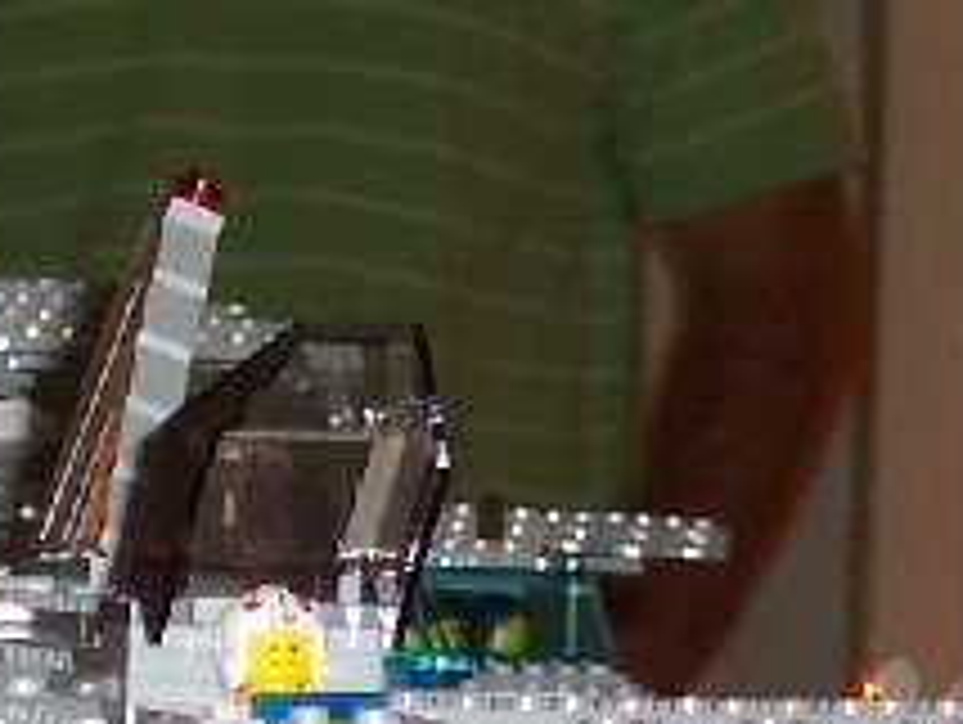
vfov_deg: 3.5
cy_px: 832
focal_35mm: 421
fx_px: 11725
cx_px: 250
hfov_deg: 4.7
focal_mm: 16.8
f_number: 4.8
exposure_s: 1/90
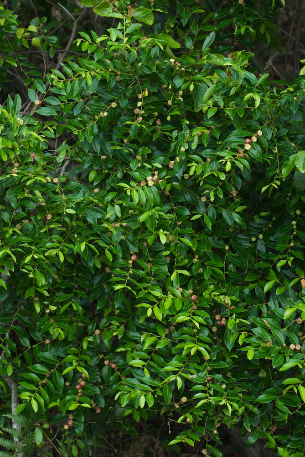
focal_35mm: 135
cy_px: 228
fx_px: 1711
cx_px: 152
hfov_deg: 10.2
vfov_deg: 15.2
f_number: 7.1
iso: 500
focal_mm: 90
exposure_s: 1/100
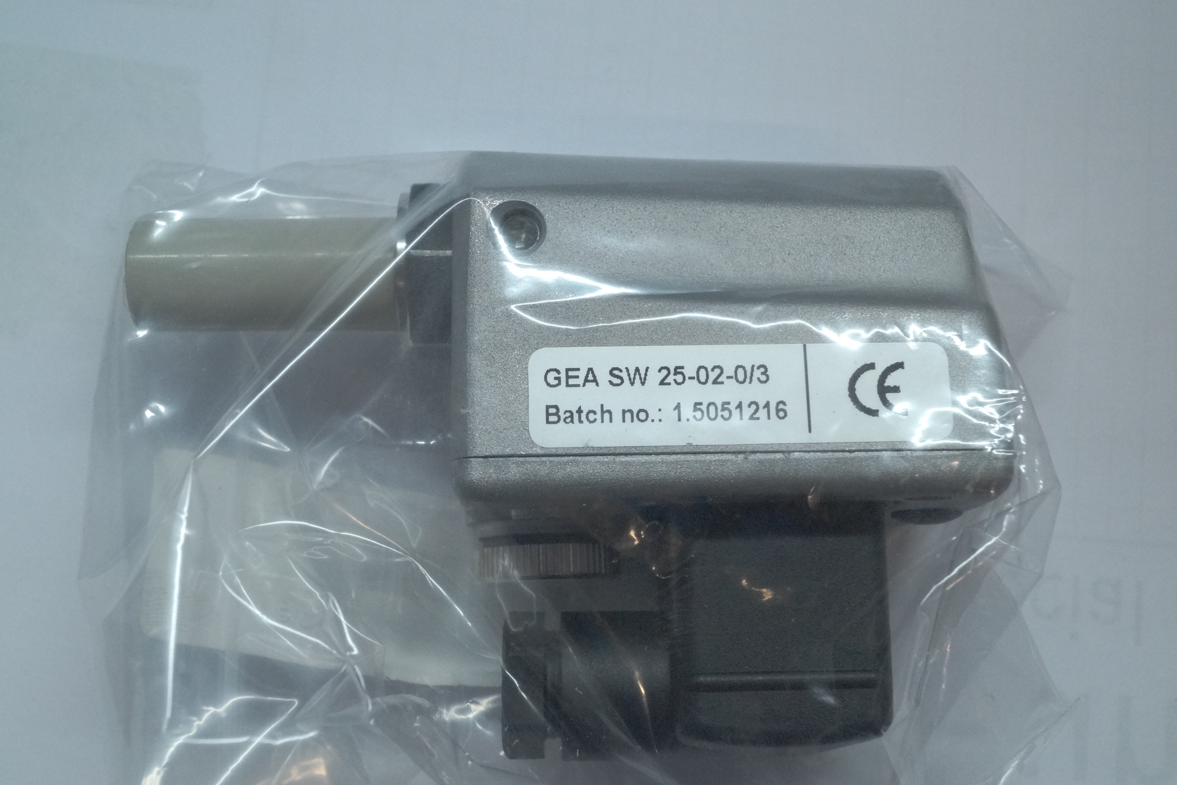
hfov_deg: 46.4
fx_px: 1373
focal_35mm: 42
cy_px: 392
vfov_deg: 31.9
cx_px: 588
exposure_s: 1/60
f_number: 11
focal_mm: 28
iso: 1600
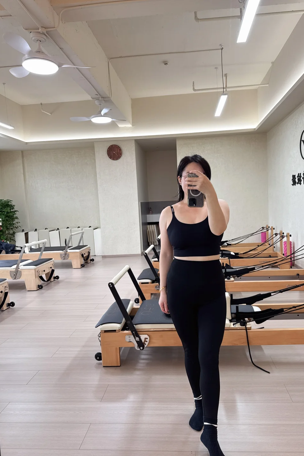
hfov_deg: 51.2
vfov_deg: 71.5
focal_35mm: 25
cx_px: 168
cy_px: 228
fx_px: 317
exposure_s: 1/50
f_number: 1.78
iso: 100
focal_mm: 6.76
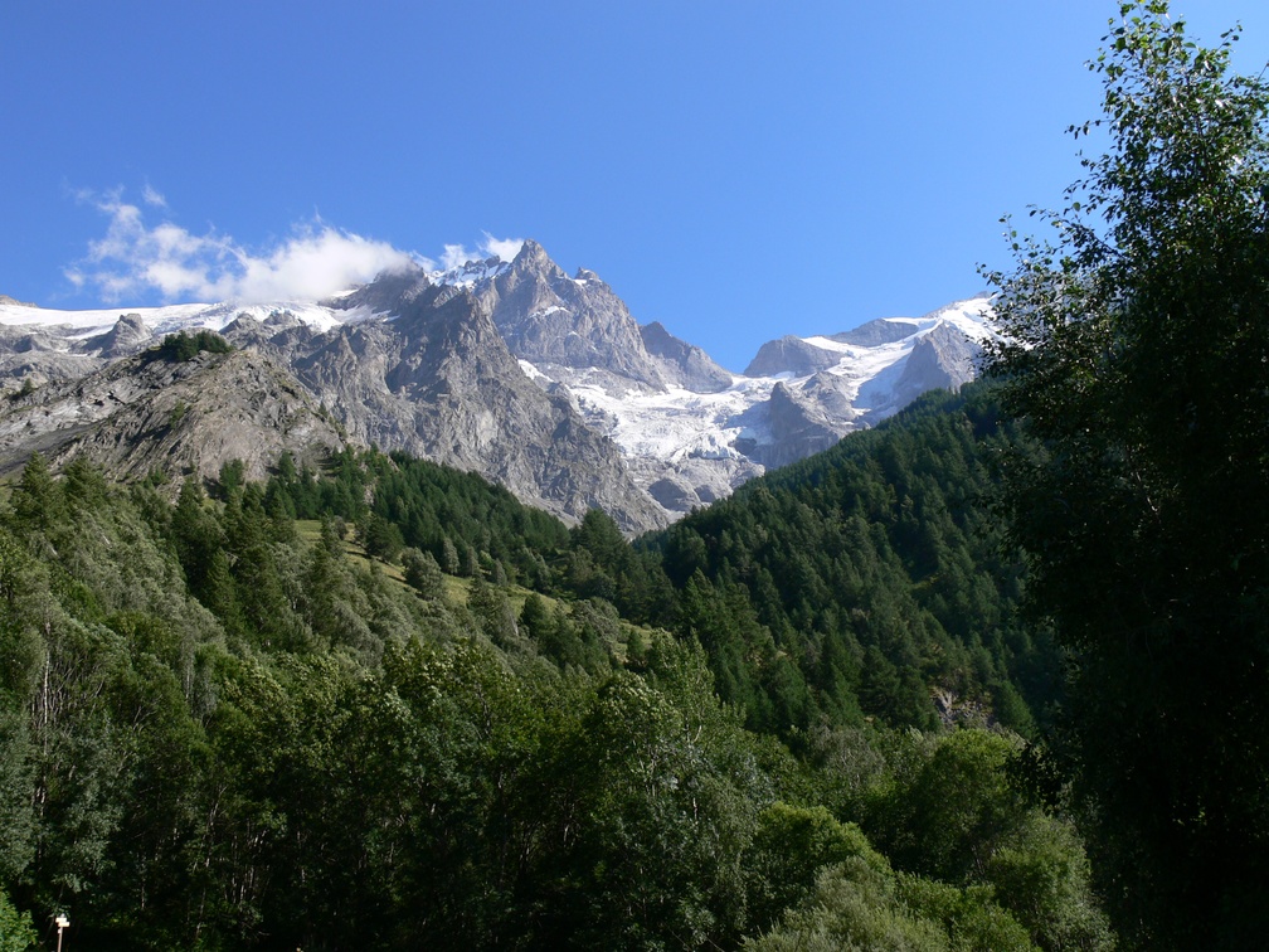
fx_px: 1283
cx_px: 634
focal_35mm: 35
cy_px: 476
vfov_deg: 40.7
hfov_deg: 52.6
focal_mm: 7.4
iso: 80
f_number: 5.6
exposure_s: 1/250
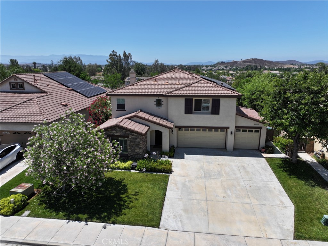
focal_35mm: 24
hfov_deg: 71.6
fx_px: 227
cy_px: 123
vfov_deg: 56.8
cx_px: 164
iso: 100
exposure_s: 1/2500
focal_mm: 12.29
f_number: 2.8
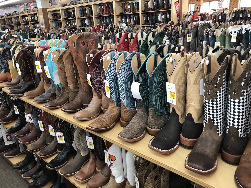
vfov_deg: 49.8
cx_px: 126
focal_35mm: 28
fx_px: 203
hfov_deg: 63.4
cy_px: 94
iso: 32
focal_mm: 3.99
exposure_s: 1/30
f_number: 1.8
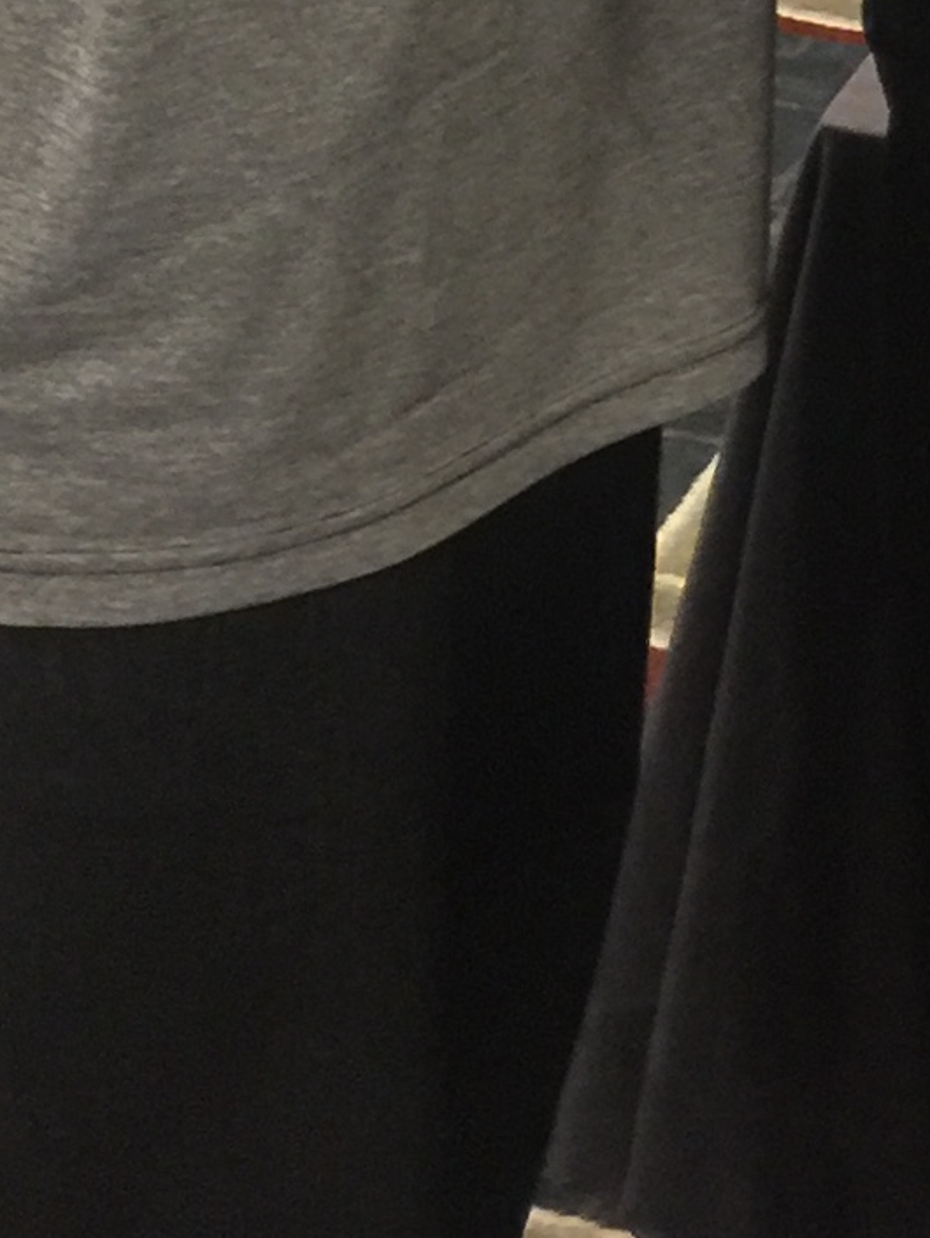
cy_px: -772
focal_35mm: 134
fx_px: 4797
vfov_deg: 13.6
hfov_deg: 11.0
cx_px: 956
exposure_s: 1/4
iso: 125
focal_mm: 4.15
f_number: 2.2
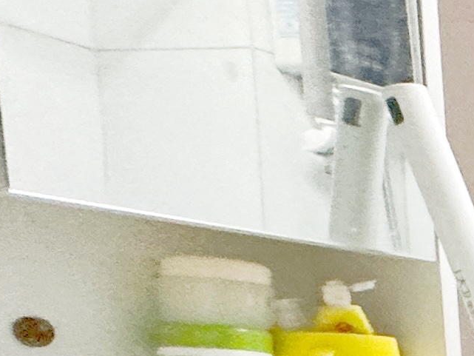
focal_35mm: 88
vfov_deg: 15.5
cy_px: 526
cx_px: 1460
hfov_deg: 11.2
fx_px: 1205
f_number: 2.2
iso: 320
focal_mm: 2.22
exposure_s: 1/100
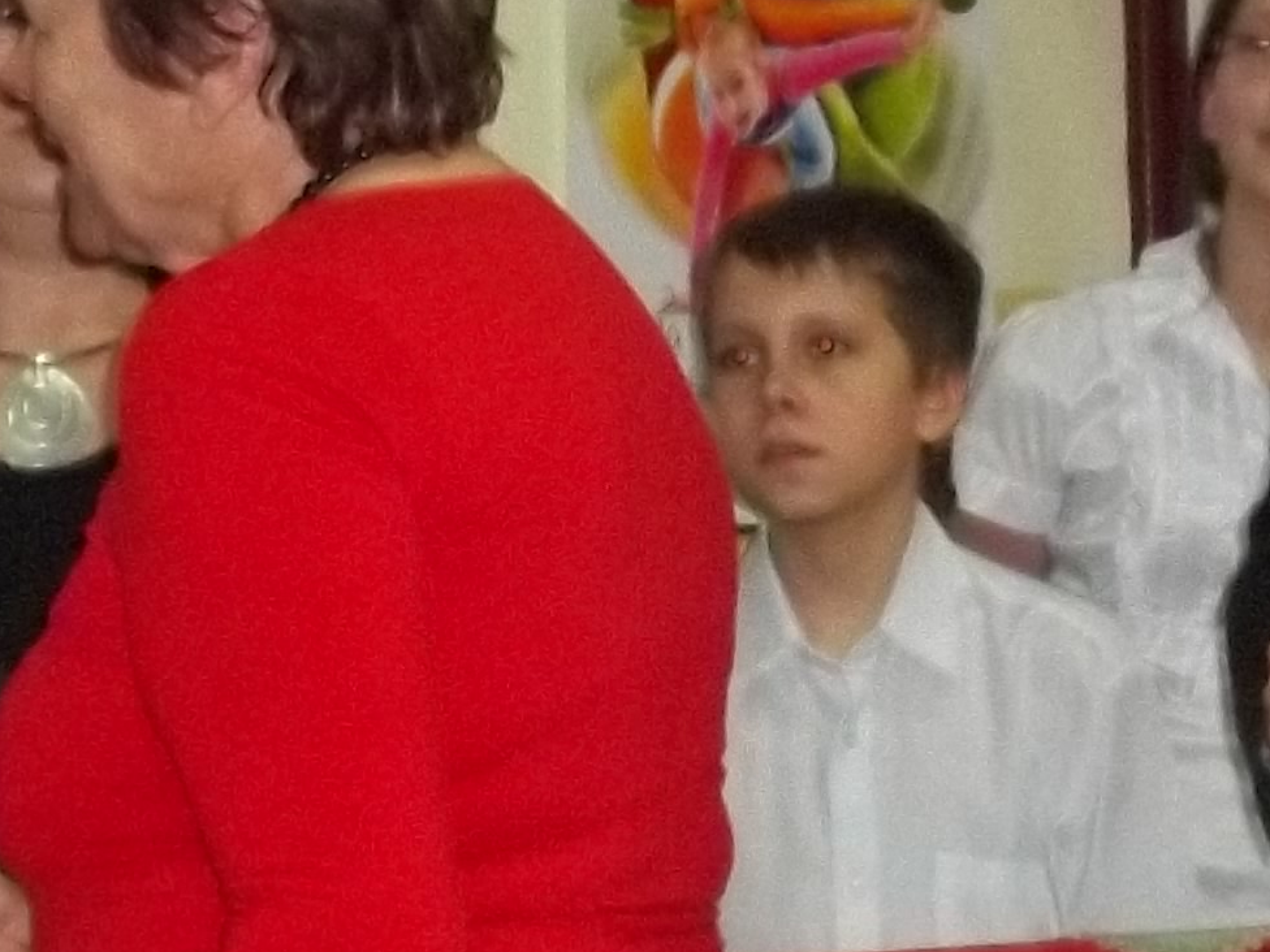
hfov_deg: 13.6
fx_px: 5320
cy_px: 585
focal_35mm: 145
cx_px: 571
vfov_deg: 10.2
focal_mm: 5.9
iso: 250
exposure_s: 1/30
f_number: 3.3
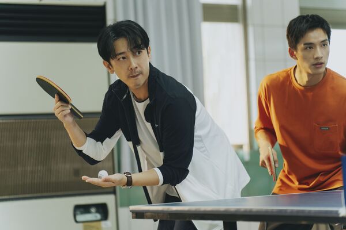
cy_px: 115
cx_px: 173
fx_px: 1240
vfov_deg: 10.6
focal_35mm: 129
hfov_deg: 15.9
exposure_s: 1/500
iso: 1600
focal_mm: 129
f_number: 2.8
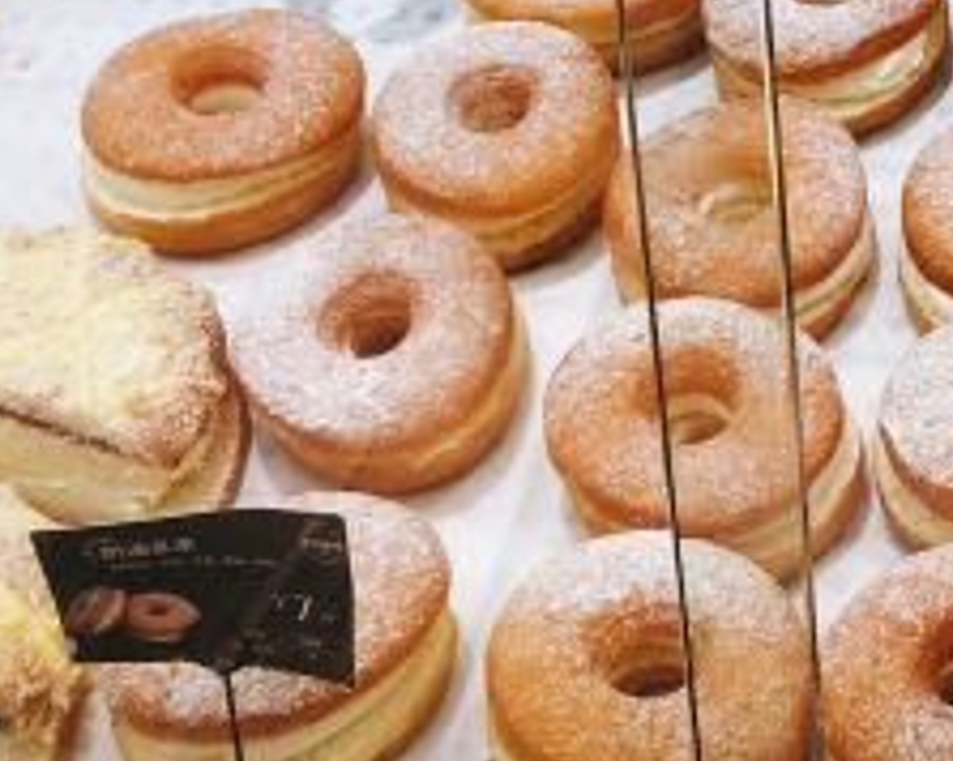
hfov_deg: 20.0
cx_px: 1184
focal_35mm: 89
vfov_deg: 16.5
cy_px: -169
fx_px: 2508
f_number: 2.2
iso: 40
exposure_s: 1/100
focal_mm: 4.15
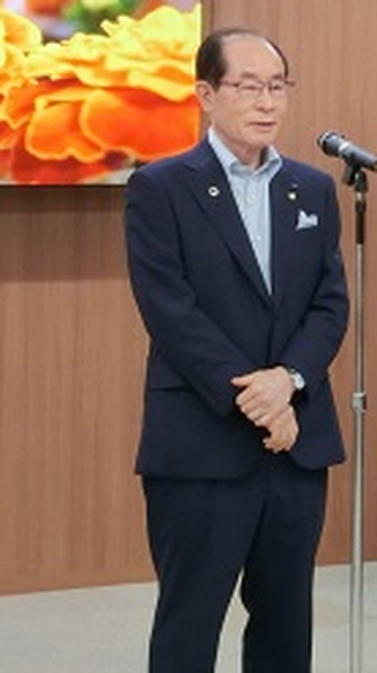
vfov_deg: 14.0
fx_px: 2744
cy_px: 266
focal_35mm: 154
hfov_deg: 7.8
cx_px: 290
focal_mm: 14.3
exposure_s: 1/60
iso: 500
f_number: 5.4
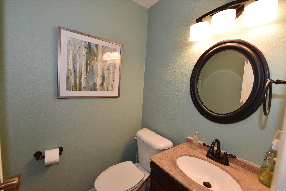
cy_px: 96
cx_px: 143
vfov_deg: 77.4
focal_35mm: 15
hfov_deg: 100.4
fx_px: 119
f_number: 5.6
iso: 720
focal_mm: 15
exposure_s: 1/125
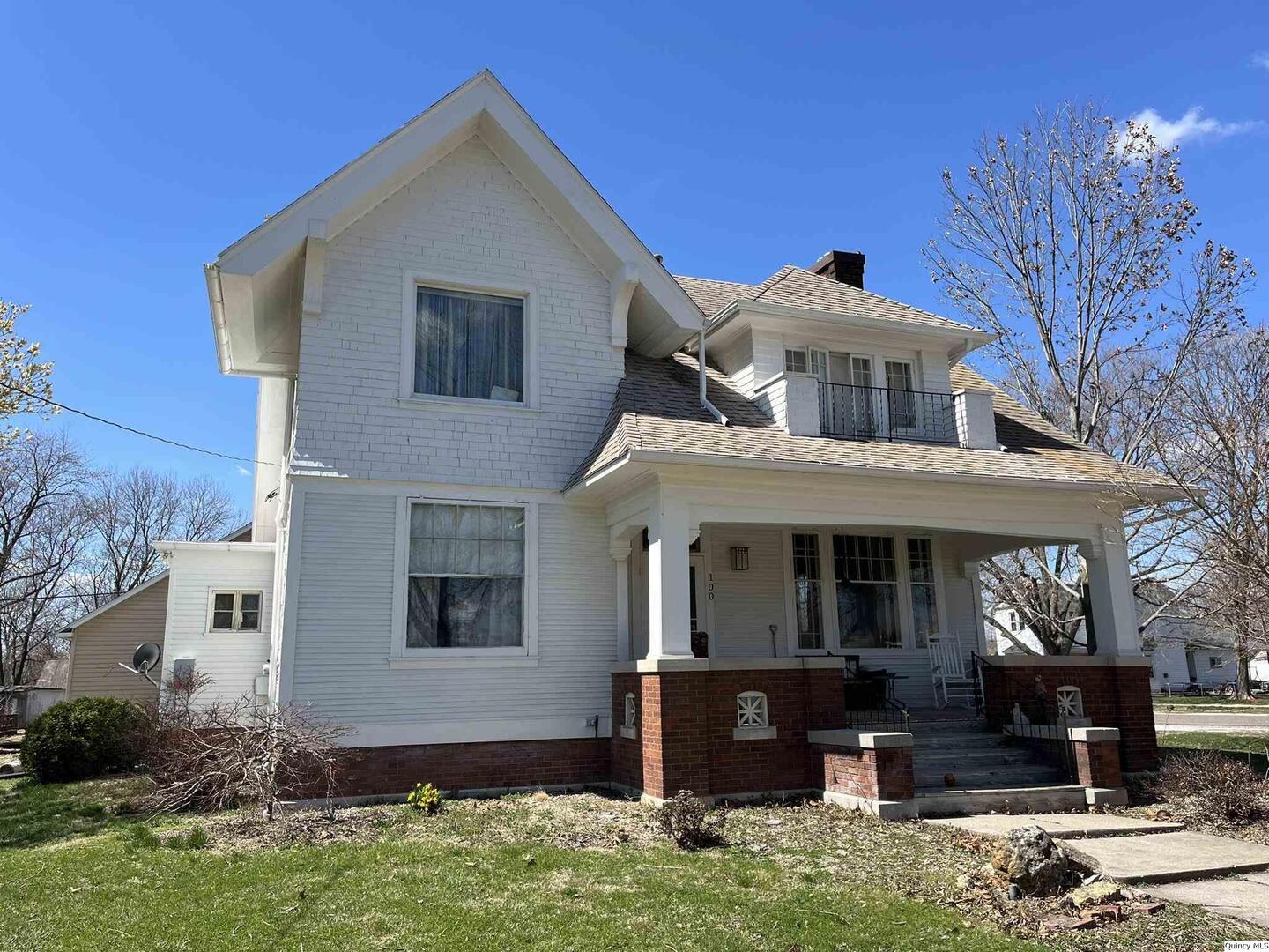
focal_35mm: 26
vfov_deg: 53.1
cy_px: 476
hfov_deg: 67.3
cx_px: 634
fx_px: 953
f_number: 1.6
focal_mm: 5.1
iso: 50
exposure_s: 1/2358
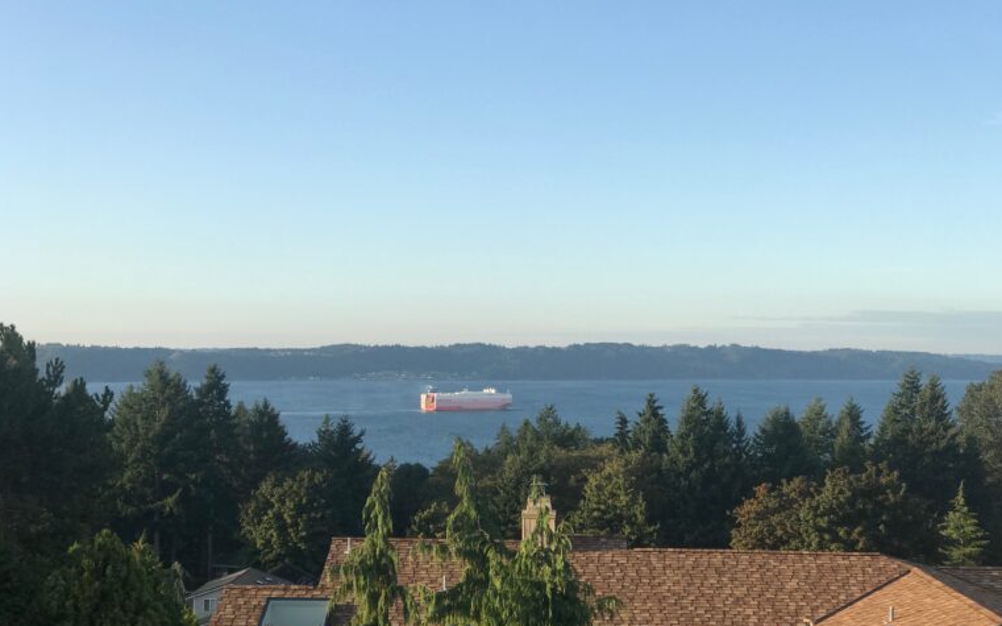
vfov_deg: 21.3
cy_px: 308
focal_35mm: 61
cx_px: 502
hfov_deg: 33.5
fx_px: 1665
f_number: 2.8
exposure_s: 1/441
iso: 20
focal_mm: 6.6
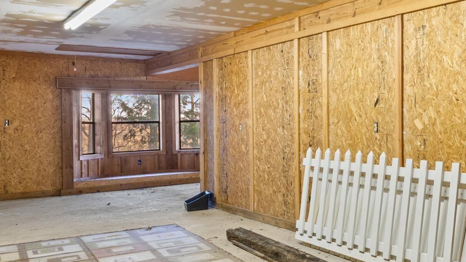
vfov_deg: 29.0
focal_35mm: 41
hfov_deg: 43.4
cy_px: 124
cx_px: 450
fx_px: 507
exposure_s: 2
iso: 250
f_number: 9
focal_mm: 10
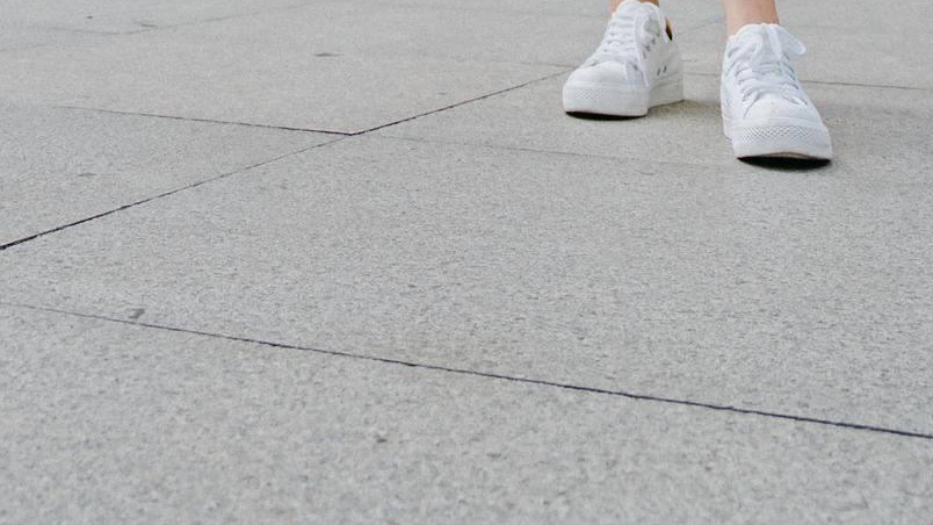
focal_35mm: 64
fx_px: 1583
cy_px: -1166
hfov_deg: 32.8
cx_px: 436
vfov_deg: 10.5
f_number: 5.6
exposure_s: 1/200
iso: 100
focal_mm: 16
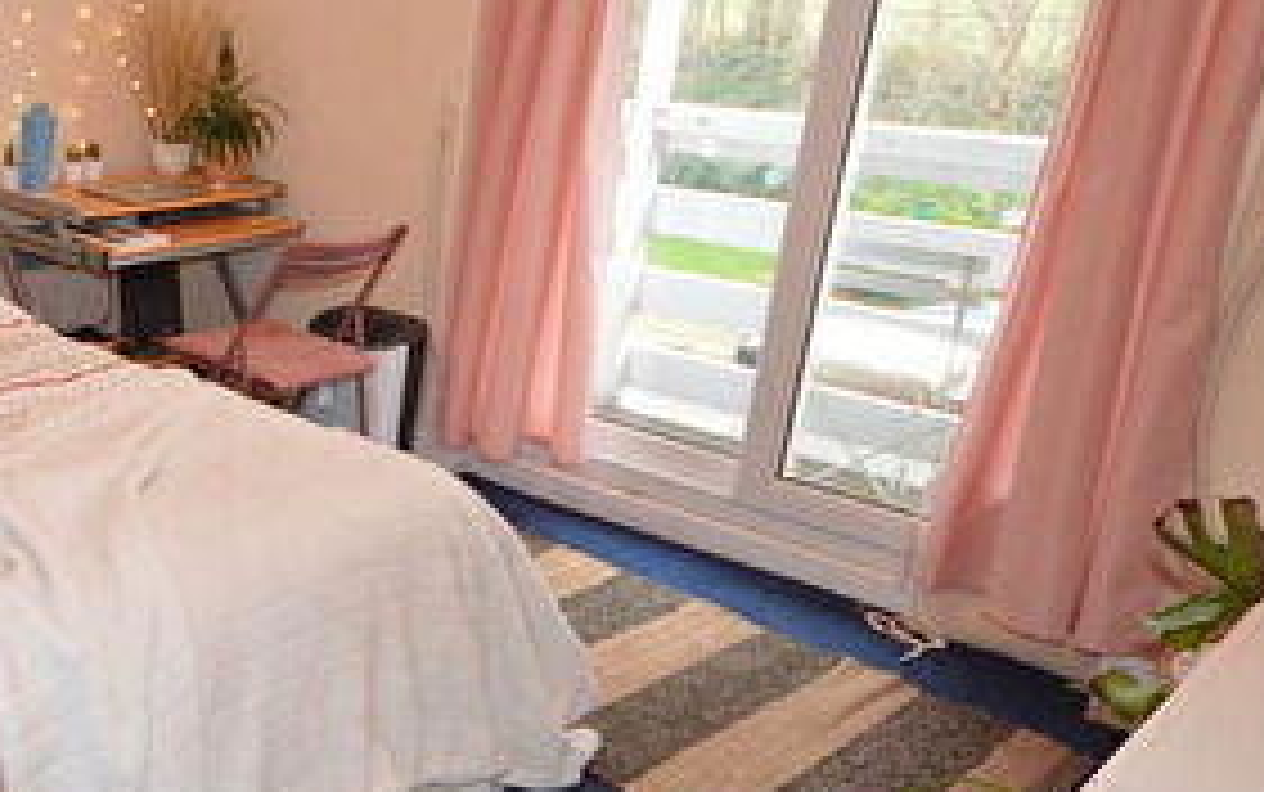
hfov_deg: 44.5
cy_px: 396
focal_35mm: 38
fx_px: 1310
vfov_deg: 33.6
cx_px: 27
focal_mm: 10
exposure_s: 1/60
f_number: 4
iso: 1000
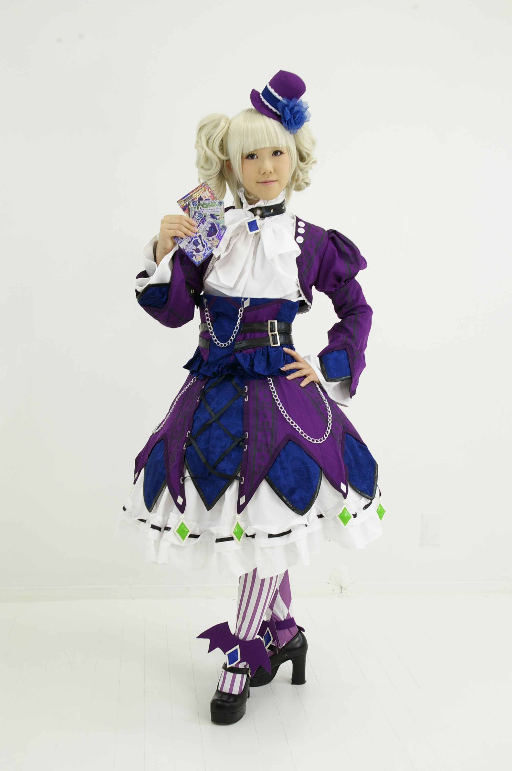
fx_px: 962
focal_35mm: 45
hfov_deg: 29.8
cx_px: 256
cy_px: 386
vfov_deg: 43.6
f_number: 10
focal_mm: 30
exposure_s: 1/13
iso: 400
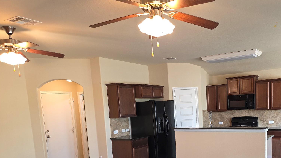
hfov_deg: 56.9
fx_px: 253
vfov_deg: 33.1
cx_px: 186
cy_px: 138
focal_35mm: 34
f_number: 1.7
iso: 125
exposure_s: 1/24
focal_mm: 6.3
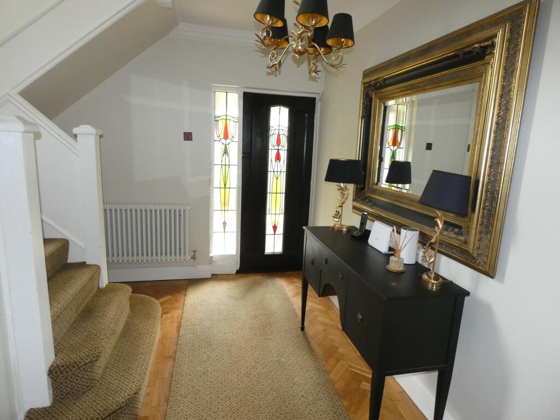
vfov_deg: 66.0
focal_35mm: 20
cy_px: 210
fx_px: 324
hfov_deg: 81.7
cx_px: 280
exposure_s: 1/125
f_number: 2.8
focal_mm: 3.6
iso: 640
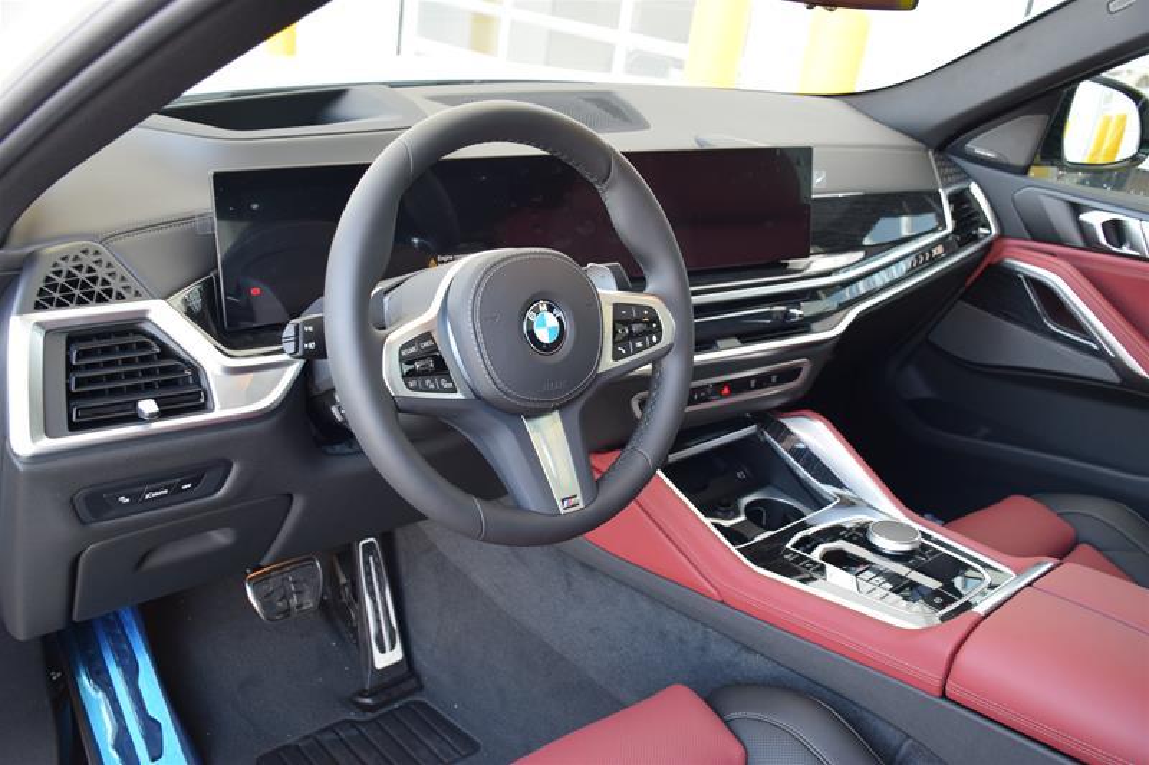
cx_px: 574
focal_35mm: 33
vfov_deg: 40.0
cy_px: 382
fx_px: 1053
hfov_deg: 57.2
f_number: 4
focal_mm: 22
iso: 640
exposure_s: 1/60
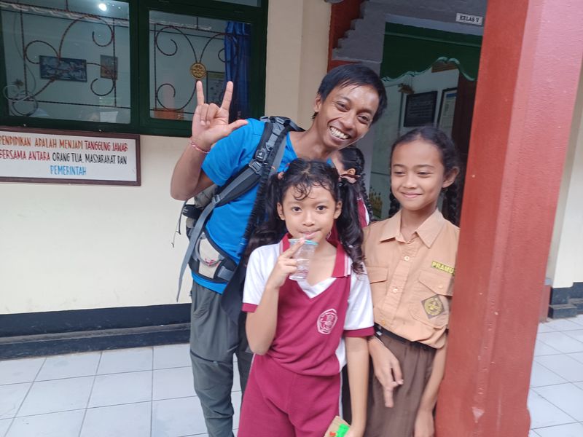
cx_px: 292
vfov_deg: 54.9
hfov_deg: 69.4
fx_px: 421
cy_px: 218
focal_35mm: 25
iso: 125
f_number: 1.8
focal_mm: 4.6
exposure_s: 1/50
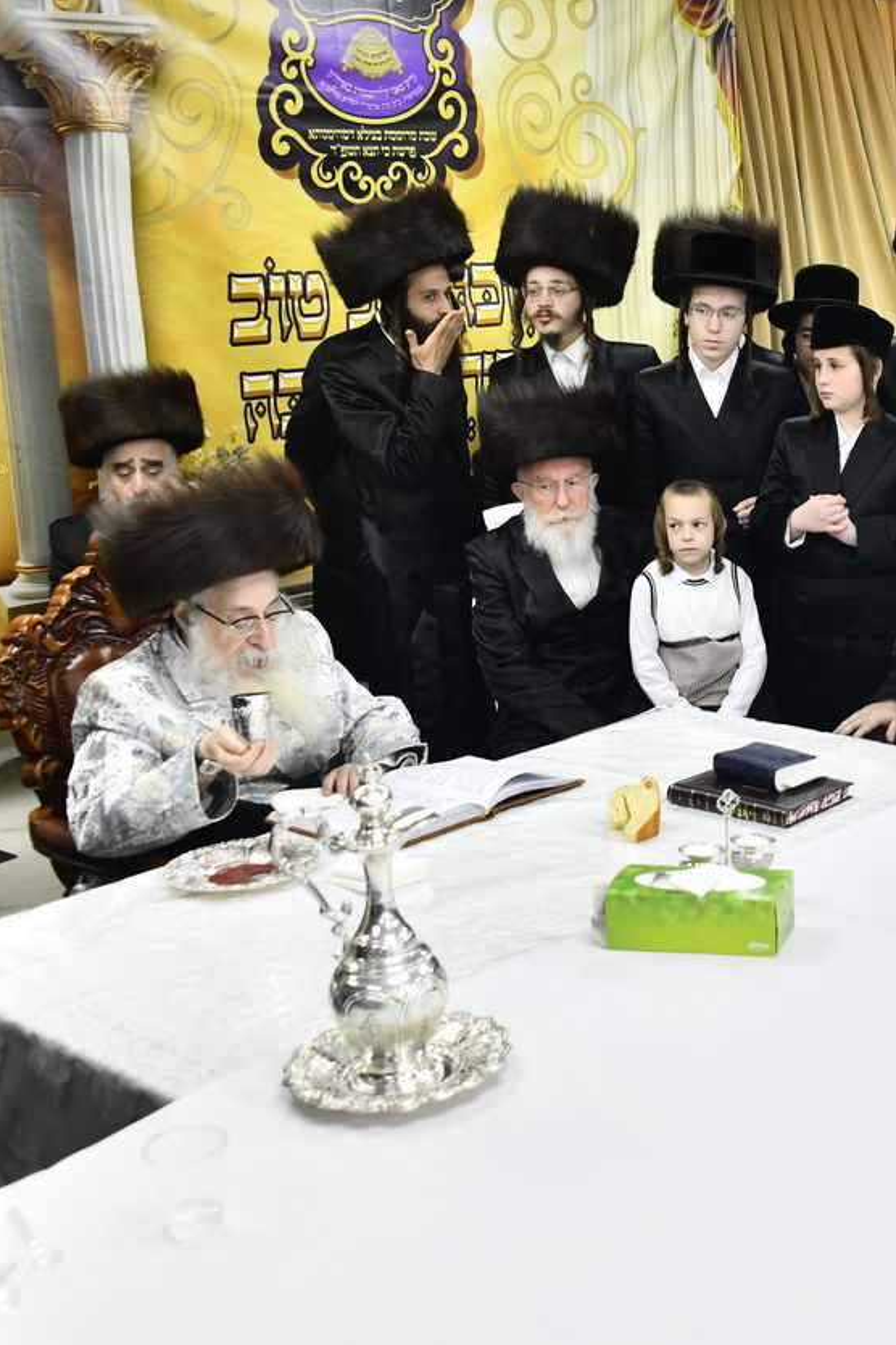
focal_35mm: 47
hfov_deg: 26.5
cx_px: 969
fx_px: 1755
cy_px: 596
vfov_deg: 41.9
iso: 1250
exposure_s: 1/250
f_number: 5.6
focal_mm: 28
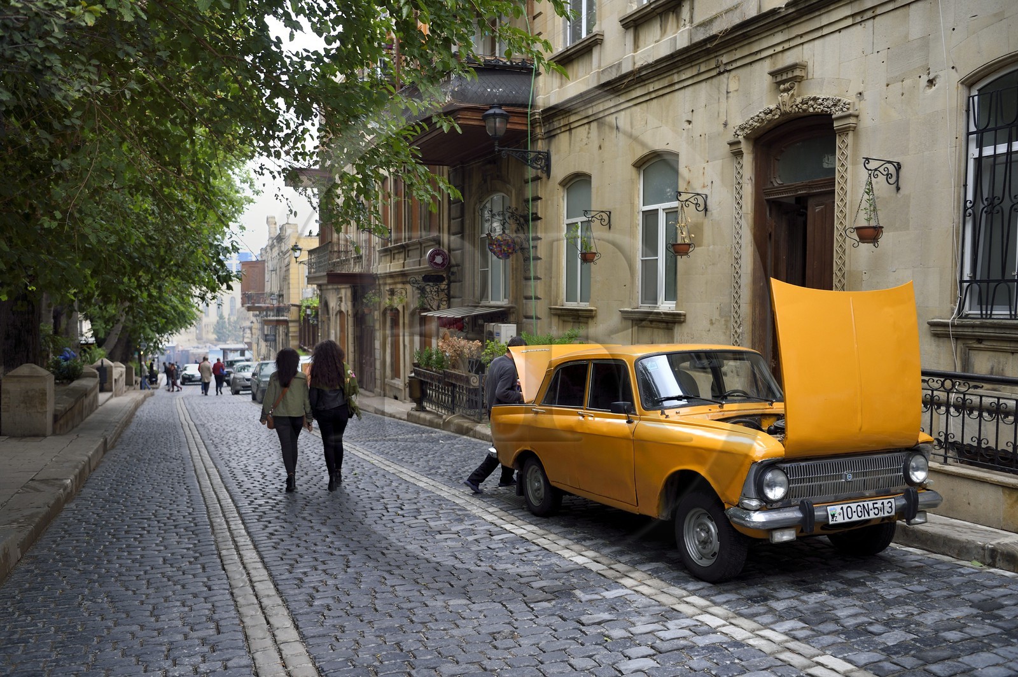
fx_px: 848
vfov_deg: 43.5
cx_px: 509
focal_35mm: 30
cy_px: 338
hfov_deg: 62.0
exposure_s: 1/250
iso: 400
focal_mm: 30
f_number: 2.8
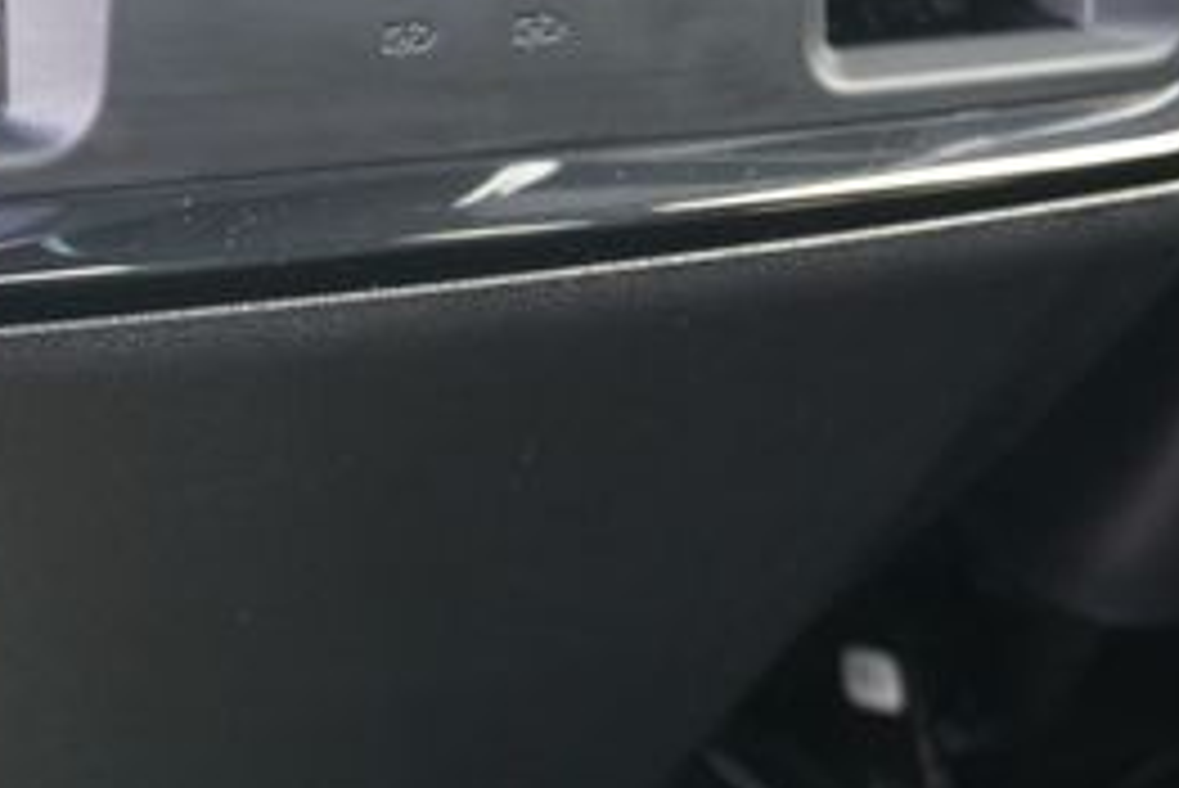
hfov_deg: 23.9
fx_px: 2760
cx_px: 292
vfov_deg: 15.9
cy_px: -23
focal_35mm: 84
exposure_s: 1/60
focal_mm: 23
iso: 1250
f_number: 4
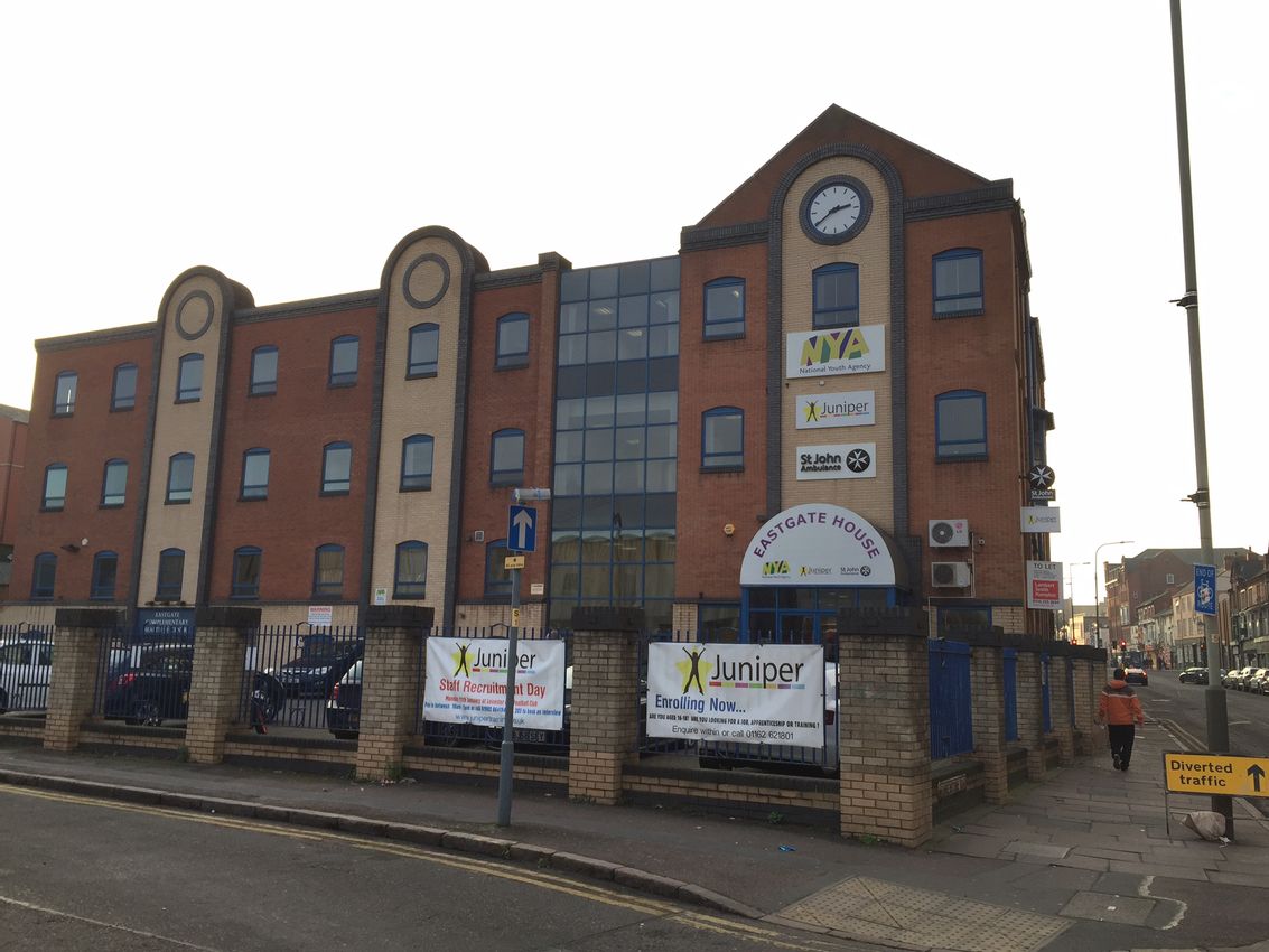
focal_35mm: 29
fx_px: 1063
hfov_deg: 61.7
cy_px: 476
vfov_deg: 48.2
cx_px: 634
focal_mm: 4.15
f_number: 2.2
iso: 32
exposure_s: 1/297
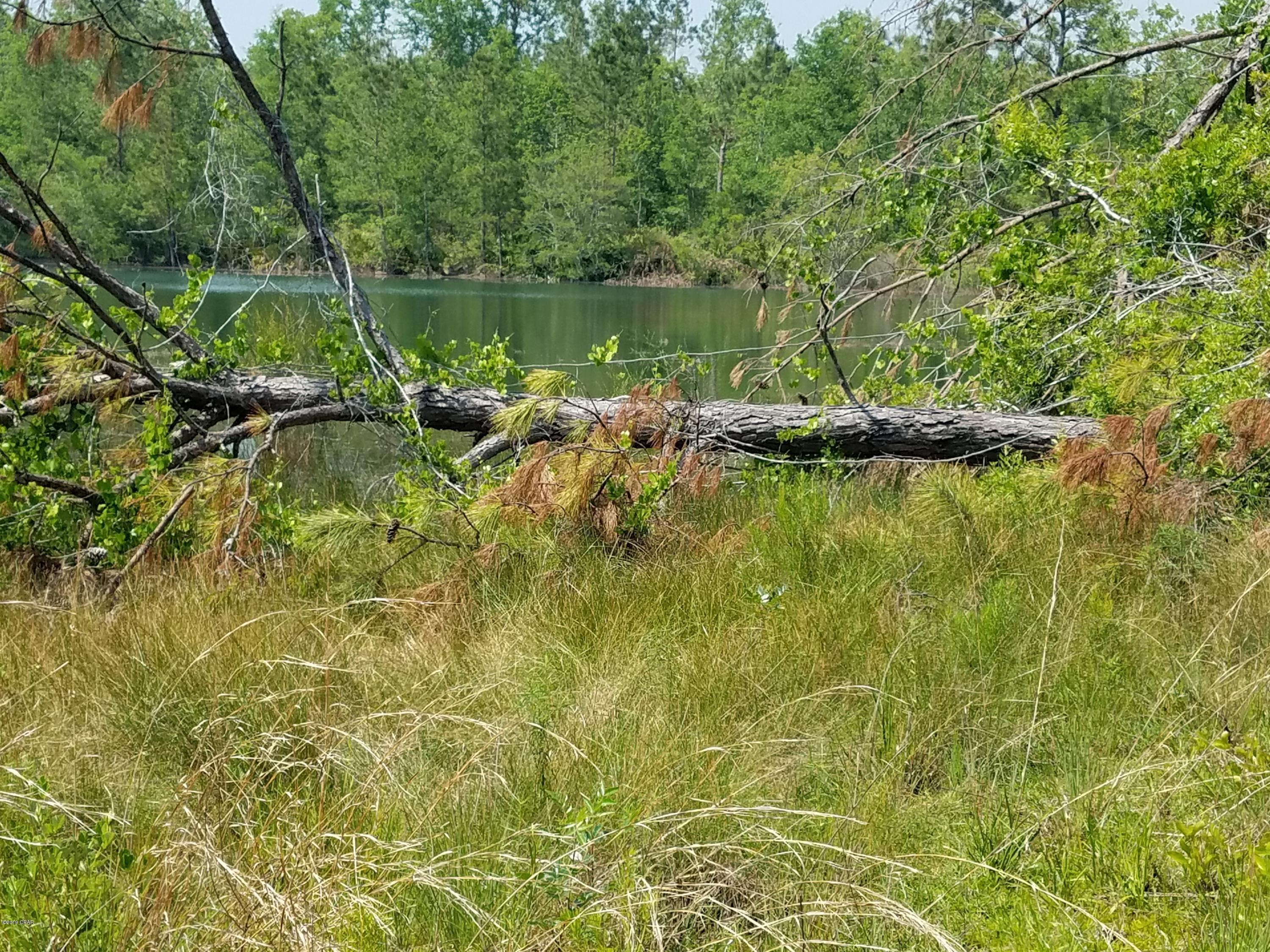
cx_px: 635
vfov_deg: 53.1
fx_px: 954
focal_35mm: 26
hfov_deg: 67.3
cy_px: 476
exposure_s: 1/1576
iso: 50
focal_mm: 4.2
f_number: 1.7
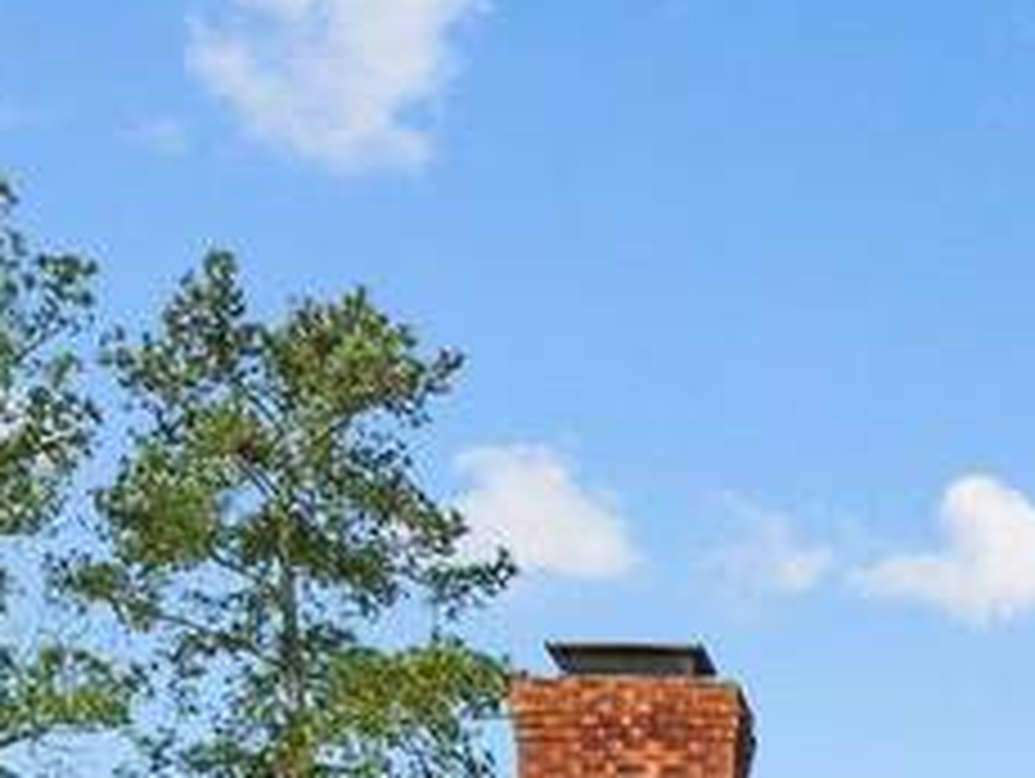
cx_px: 1480
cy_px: 1540
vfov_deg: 9.9
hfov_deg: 13.5
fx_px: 4160
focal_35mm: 139
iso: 400
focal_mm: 26
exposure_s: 1/320
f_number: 9
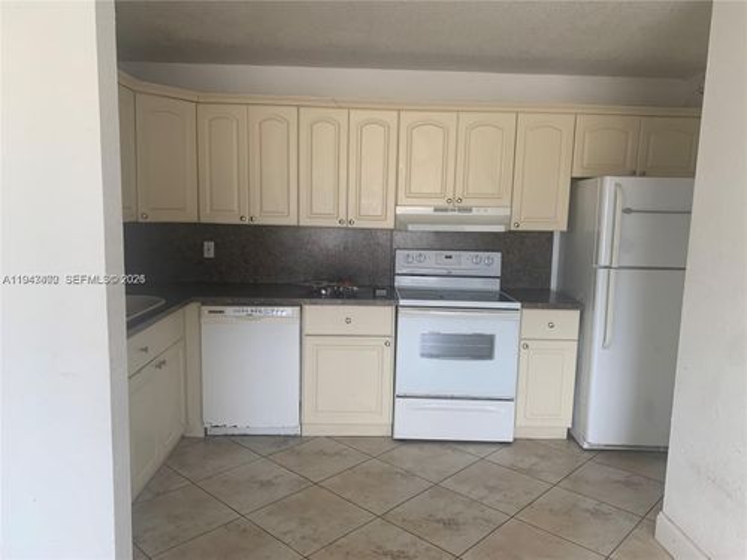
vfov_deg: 53.1
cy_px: 280
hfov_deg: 67.3
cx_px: 374
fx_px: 561
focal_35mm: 26
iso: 50
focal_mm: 4.25
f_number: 1.8
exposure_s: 1/122
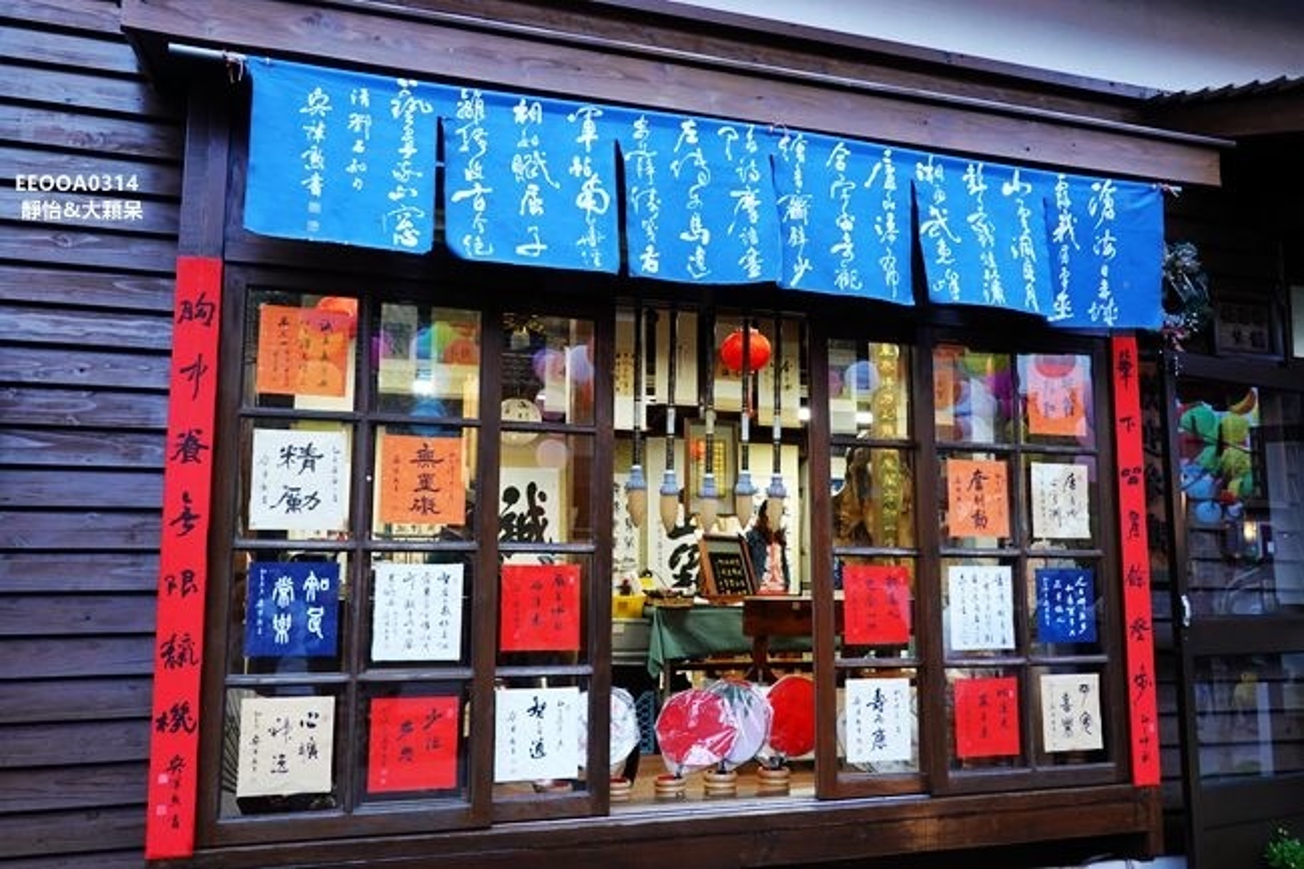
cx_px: 652
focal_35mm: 30
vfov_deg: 43.6
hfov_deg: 61.9
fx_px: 1086
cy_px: 434
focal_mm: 11.06
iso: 800
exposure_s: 1/25
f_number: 3.2
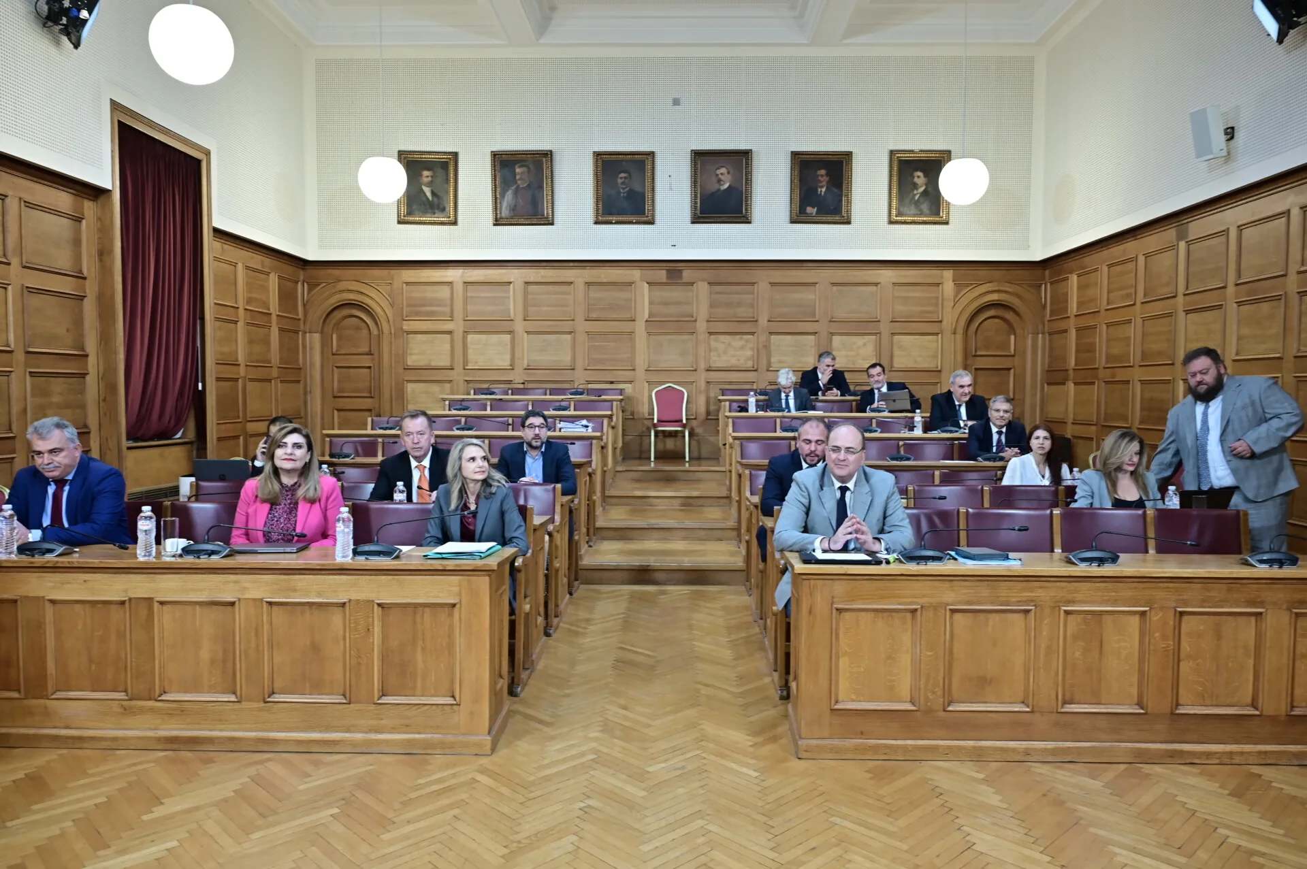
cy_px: 434
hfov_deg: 73.8
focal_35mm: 24
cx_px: 654
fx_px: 871
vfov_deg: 53.1
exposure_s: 1/80
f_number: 4
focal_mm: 24
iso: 800
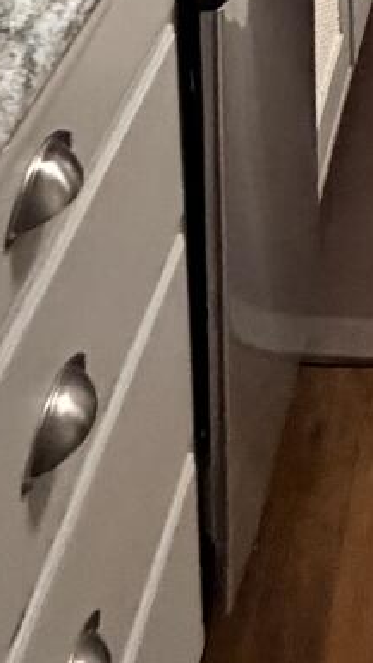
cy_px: -532
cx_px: 500
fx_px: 1390
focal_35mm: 79
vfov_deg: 19.7
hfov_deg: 14.6
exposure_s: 1/60
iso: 640
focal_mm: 2.22
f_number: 2.2
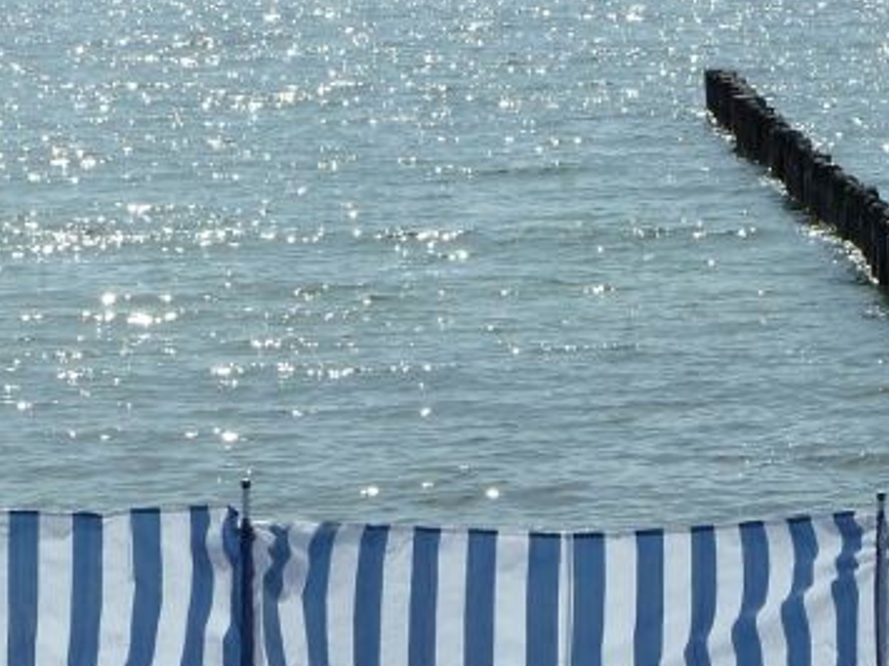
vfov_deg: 8.9
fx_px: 4262
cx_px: 736
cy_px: 746
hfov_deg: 11.9
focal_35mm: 166
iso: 80
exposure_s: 1/640
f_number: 5.6
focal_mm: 8.5
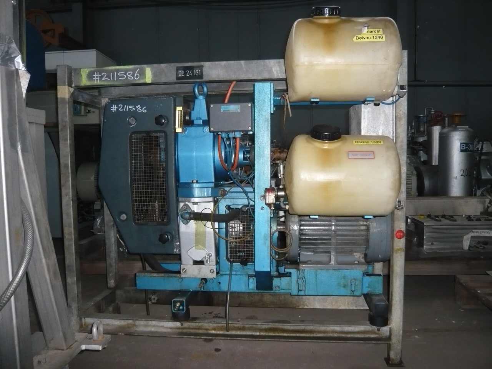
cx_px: 246
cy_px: 184
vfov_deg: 49.7
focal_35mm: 28
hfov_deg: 63.4
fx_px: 398
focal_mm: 4.6
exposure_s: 1/30
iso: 250
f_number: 2.8
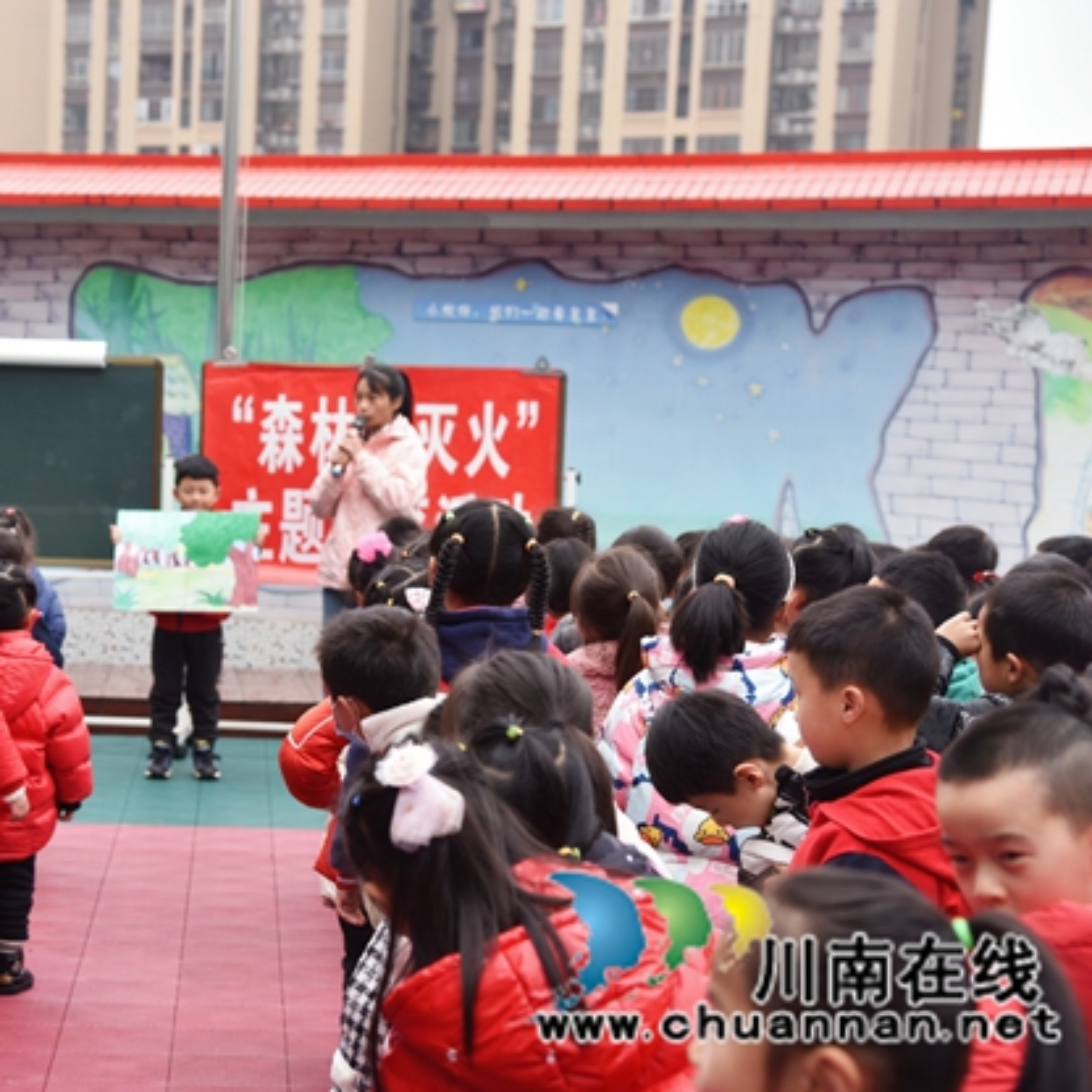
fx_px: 2891
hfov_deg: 21.2
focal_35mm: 81
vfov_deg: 21.4
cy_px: 537
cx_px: 289
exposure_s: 1/100
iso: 640
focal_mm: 62
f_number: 5
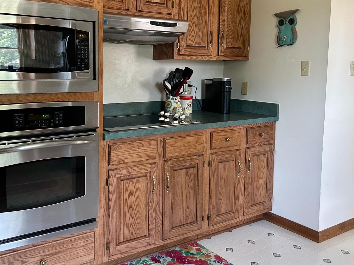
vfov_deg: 39.3
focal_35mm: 36
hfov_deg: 51.0
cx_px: 140
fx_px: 368
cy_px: 96
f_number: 1.5
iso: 250
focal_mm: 5.7
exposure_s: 1/60
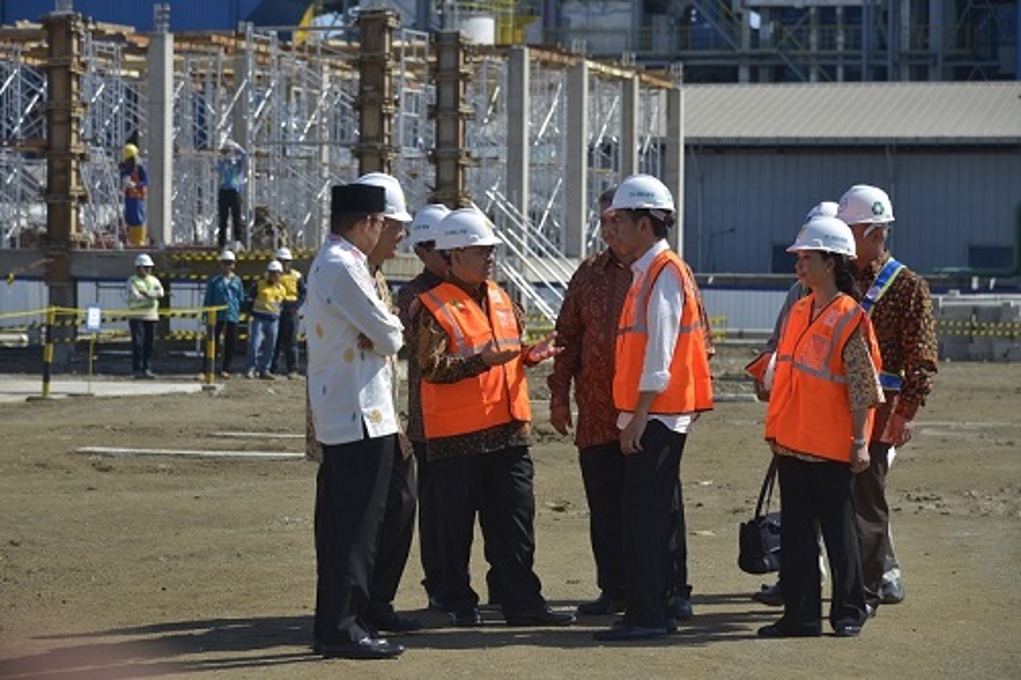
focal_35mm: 120
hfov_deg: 17.1
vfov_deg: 11.4
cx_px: 510
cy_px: 340
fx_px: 3402
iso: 250
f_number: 5.6
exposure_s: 1/1000
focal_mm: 120
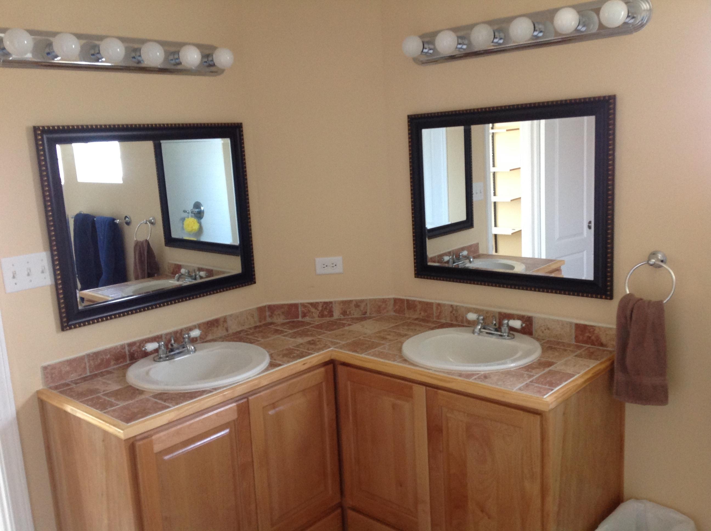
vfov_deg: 40.6
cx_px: 356
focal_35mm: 35
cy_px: 266
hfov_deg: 52.7
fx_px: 718
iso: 160
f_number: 2.4
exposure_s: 1/15
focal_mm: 4.28
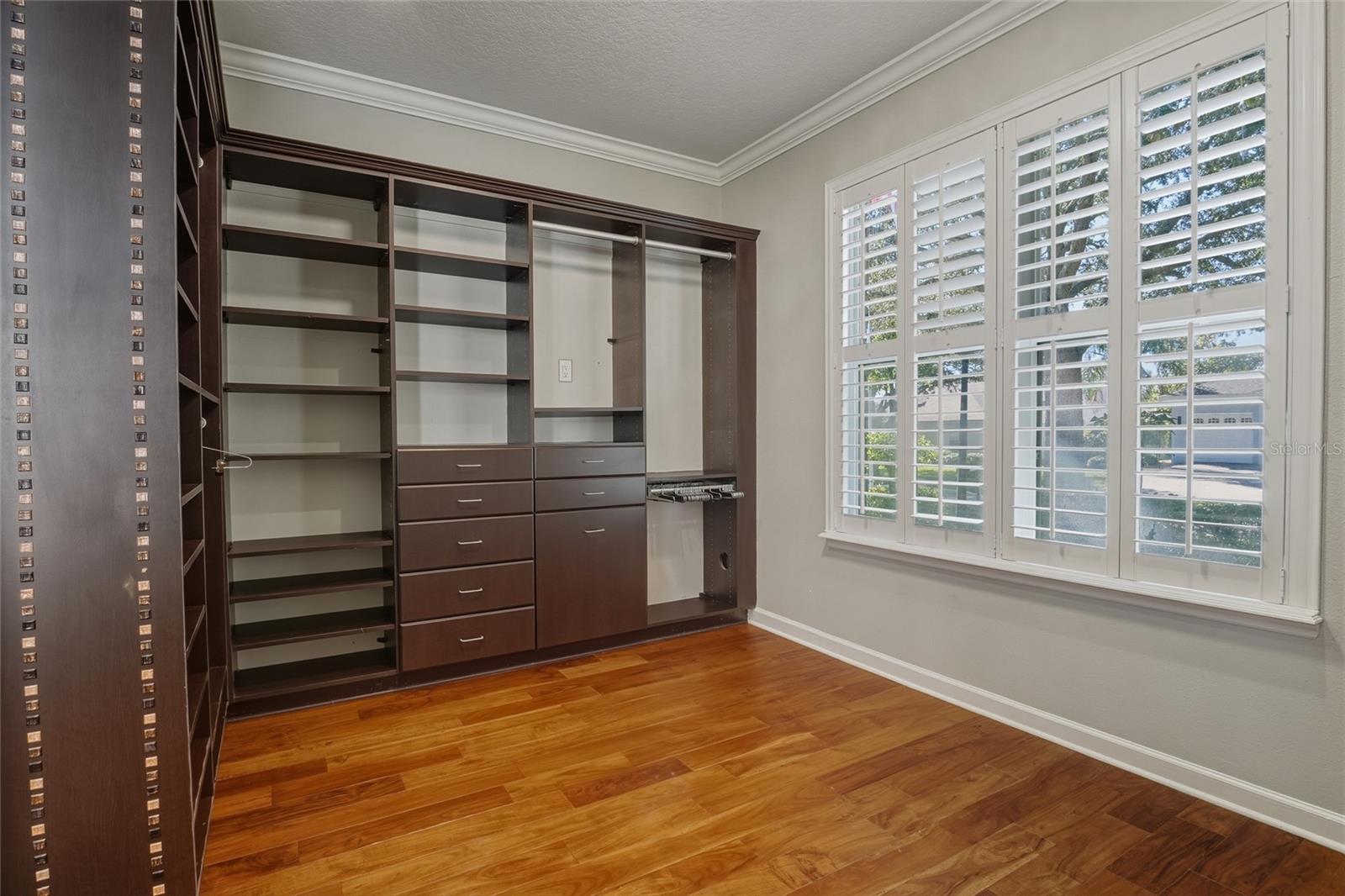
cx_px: 672
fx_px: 616
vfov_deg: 72.0
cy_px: 448
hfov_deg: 95.0
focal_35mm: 16
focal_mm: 11
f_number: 8
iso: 200
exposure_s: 1/30
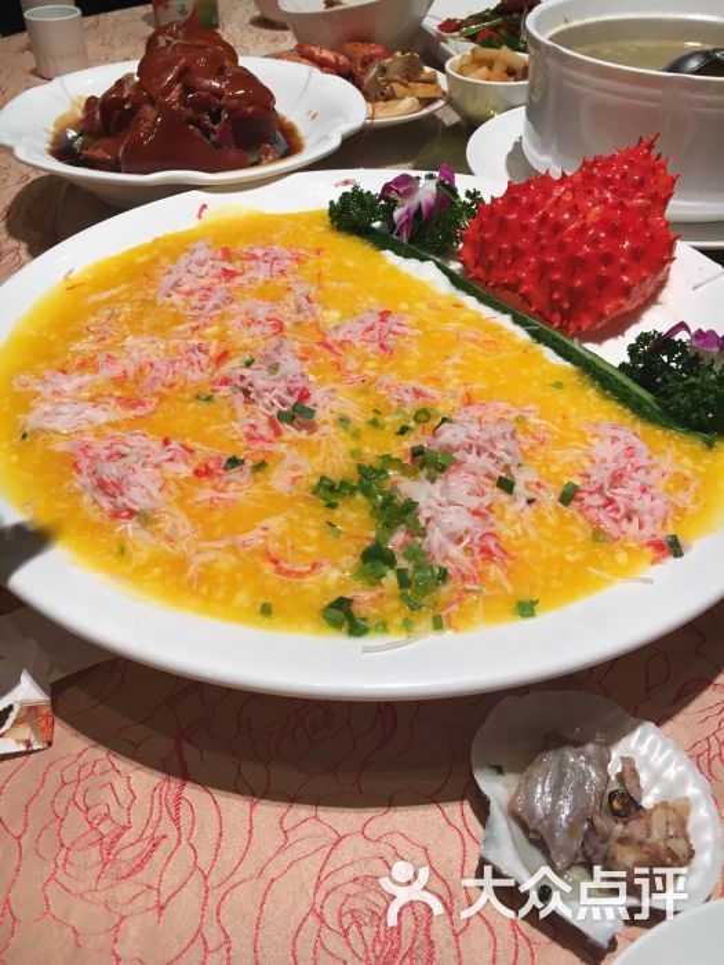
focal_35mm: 29
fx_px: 809
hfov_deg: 48.2
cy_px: 482
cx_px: 362
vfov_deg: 61.7
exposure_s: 1/33
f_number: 2.2
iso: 40
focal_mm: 4.15
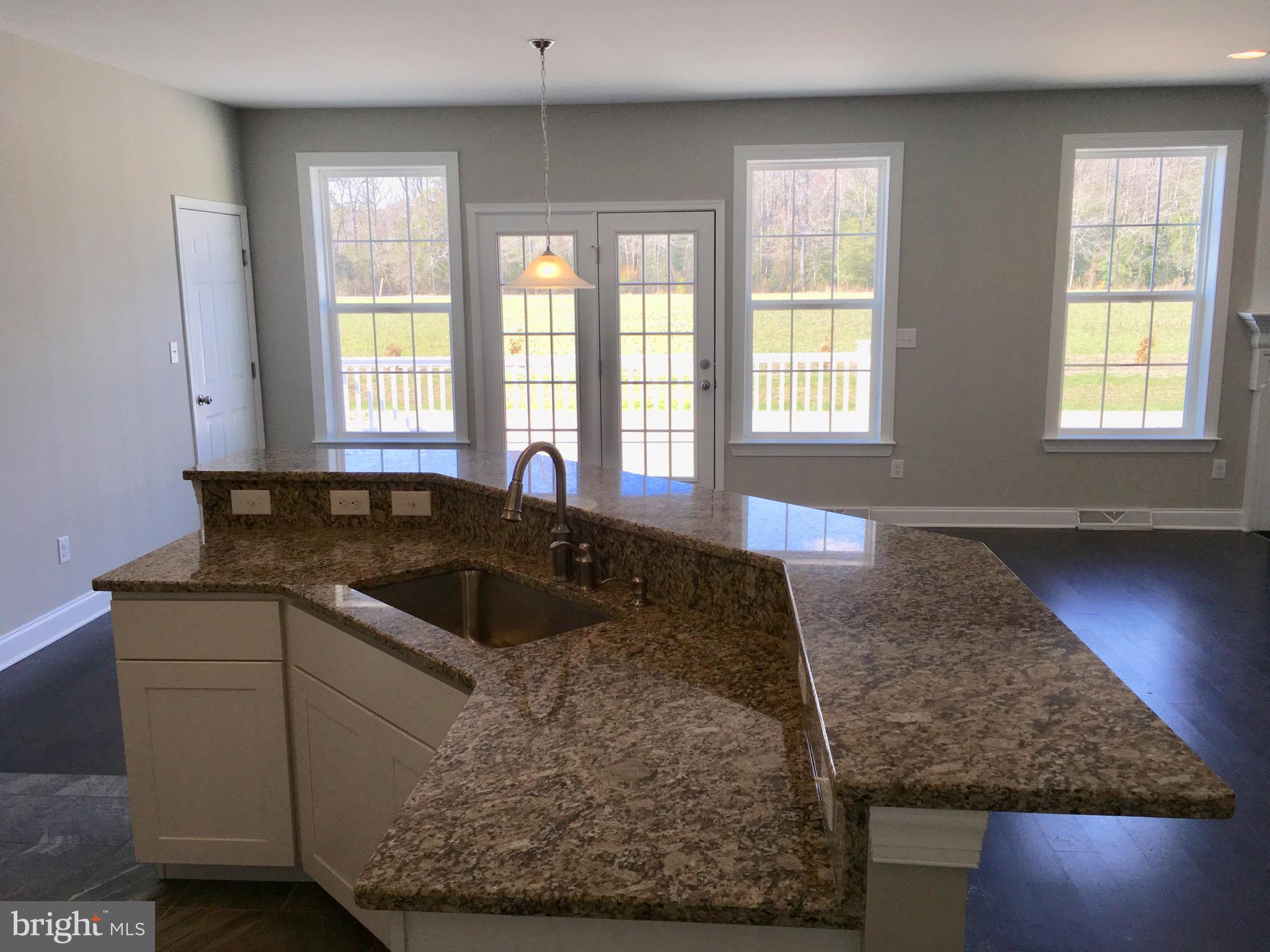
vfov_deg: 48.2
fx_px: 1064
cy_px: 476
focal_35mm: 29
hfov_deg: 61.7
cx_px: 635
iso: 25
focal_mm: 4.15
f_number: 2.2
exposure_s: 1/163
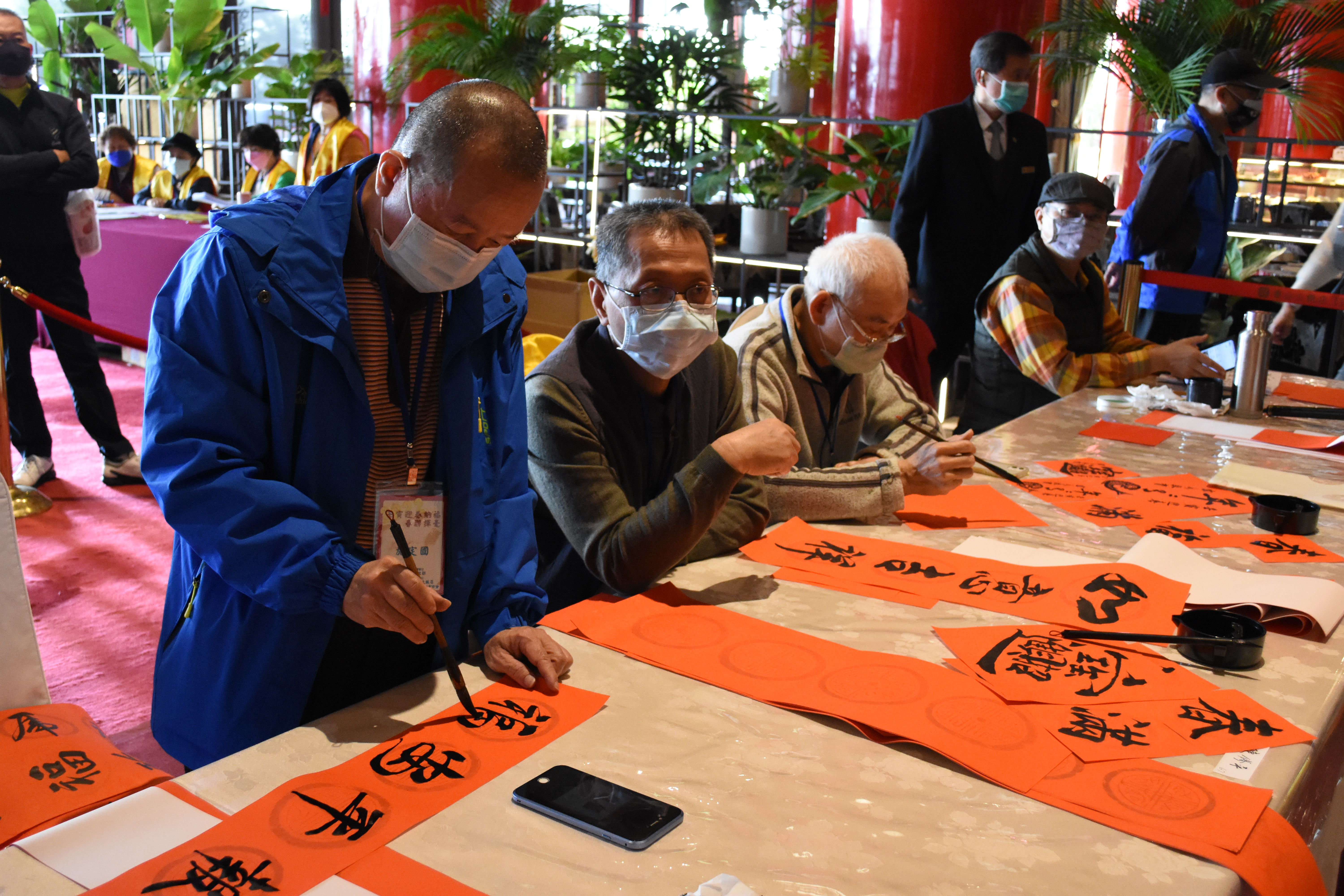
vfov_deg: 36.9
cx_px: 672
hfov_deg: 53.1
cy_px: 448
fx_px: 1344
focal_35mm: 36
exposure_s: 1/100
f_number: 5
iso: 4000
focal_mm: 24
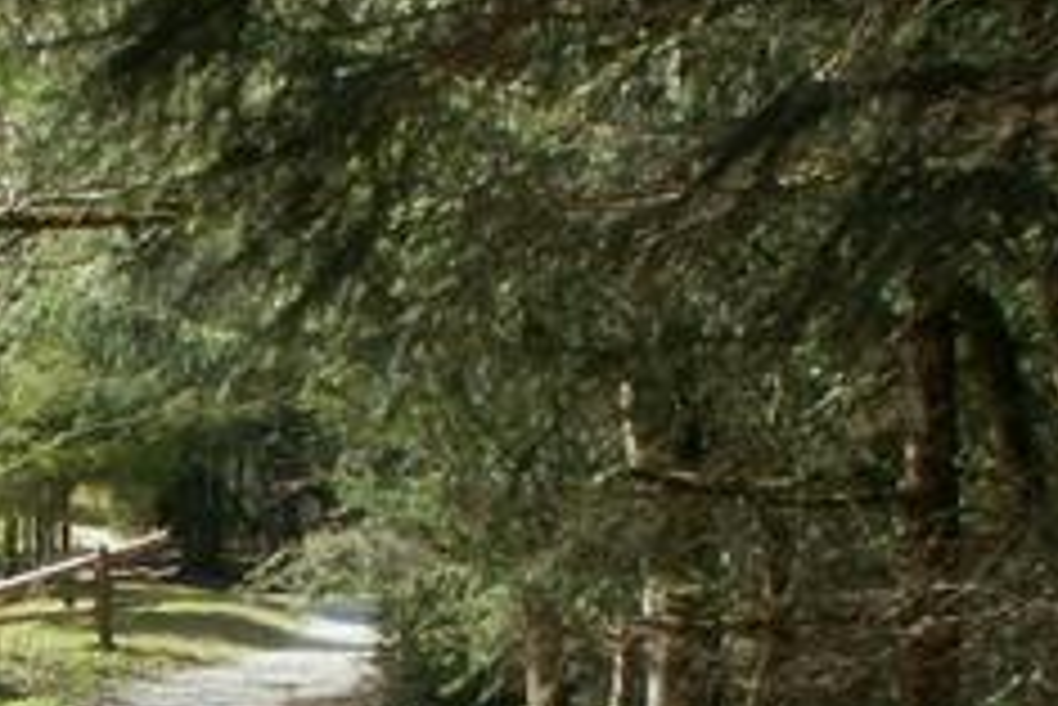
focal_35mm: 99
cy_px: 769
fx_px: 2911
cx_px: 59
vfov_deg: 13.6
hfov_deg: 20.1
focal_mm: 5.86
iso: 50
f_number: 7.1
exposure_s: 1/50
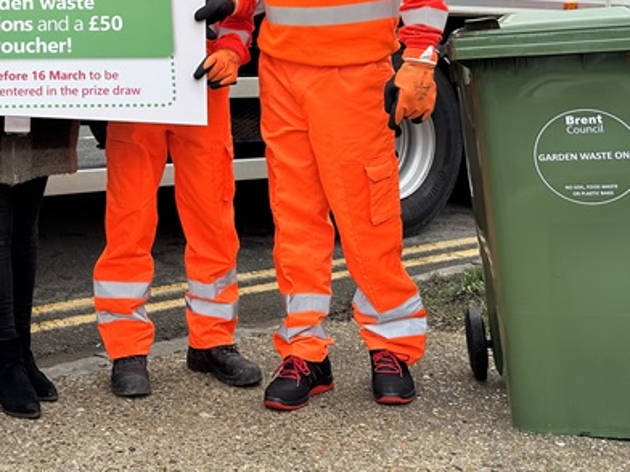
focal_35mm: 49
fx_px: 892
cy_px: 5
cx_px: 51
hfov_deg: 36.3
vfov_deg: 28.0
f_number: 1.78
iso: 80
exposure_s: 1/667
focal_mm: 6.86
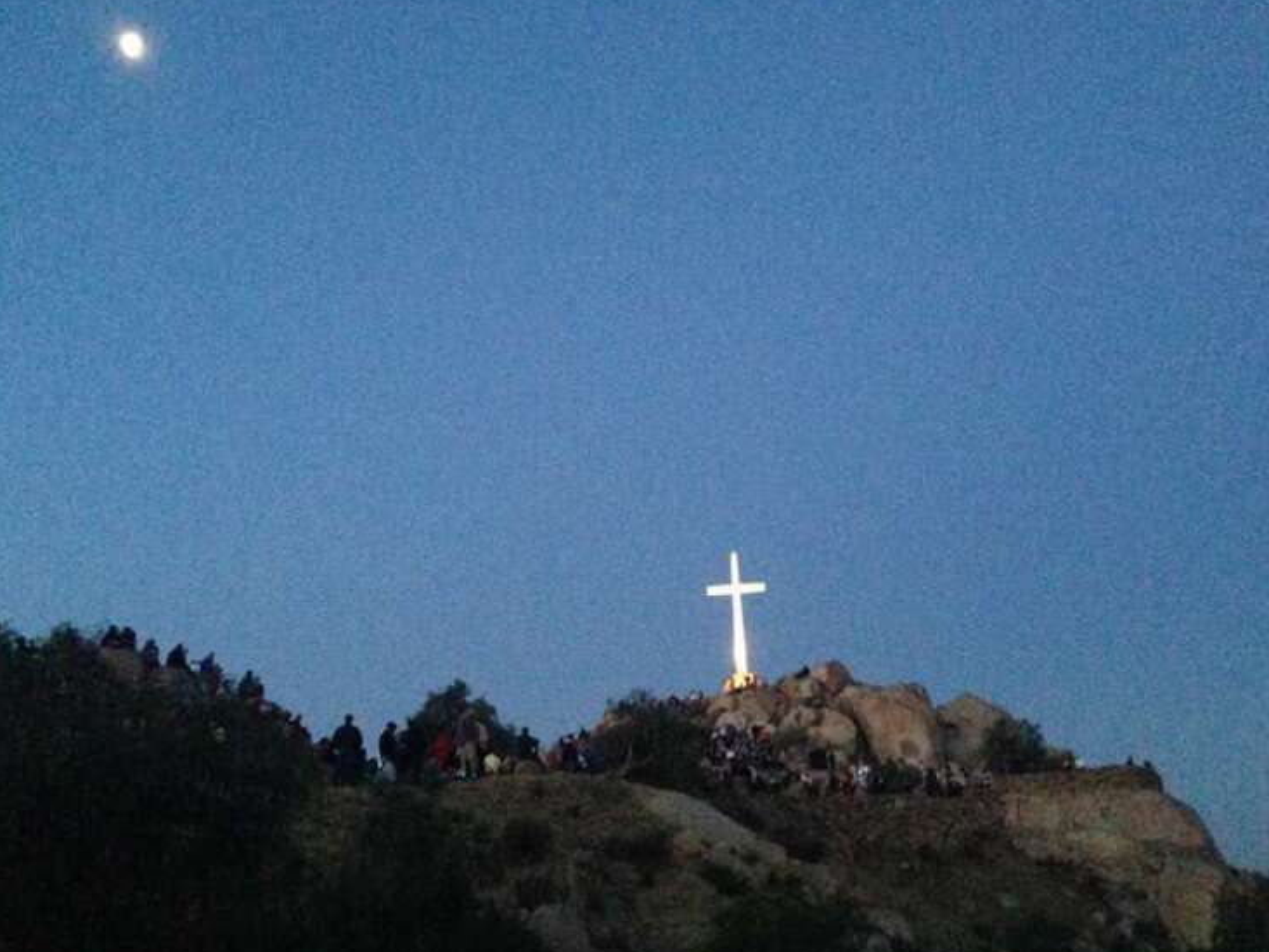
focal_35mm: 36
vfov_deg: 39.7
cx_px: 632
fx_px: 1320
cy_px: 471
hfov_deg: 51.3
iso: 800
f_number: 2.4
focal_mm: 4.12
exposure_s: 1/15
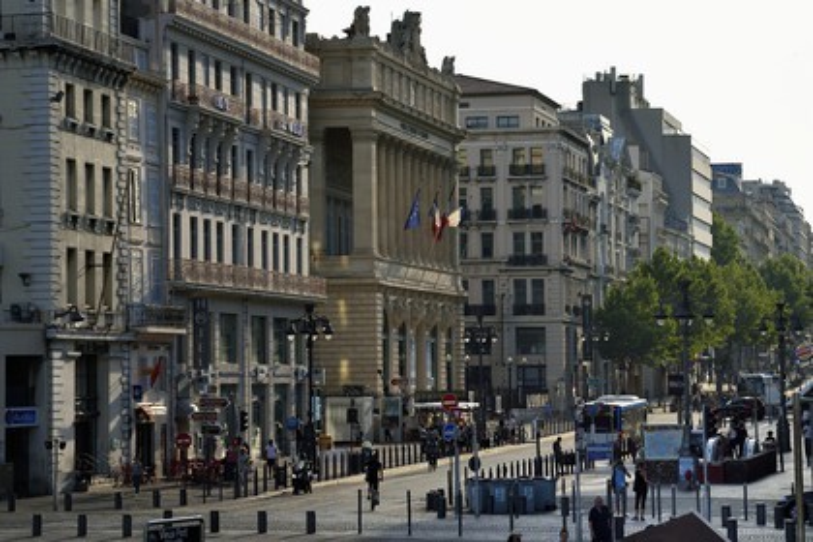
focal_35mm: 125
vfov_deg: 11.0
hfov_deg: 16.4
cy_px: 271
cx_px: 406
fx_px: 2823
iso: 200
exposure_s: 1/400
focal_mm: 125
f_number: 10
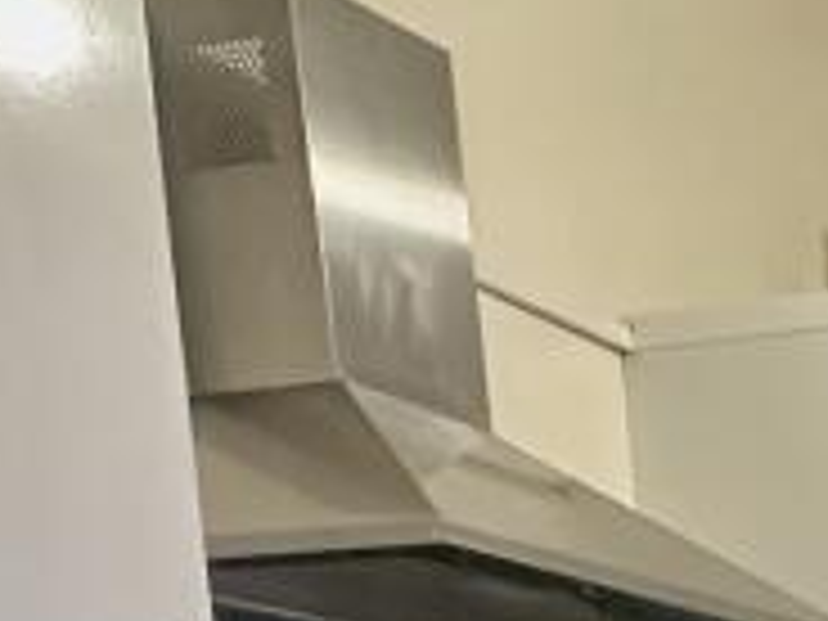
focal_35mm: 78
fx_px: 1866
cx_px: 1476
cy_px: 1260
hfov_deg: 19.2
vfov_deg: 15.1
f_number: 2.2
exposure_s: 1/50
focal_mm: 2.22
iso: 400
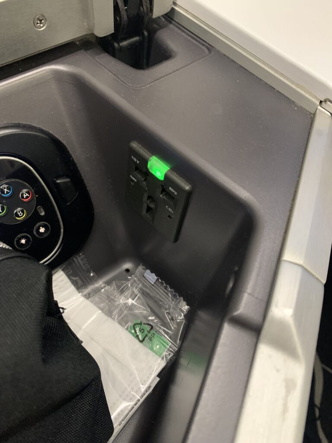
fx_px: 332
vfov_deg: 67.3
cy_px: 222
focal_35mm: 26
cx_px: 166
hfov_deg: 53.1
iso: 500
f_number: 1.8
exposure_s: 1/28
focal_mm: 4.25
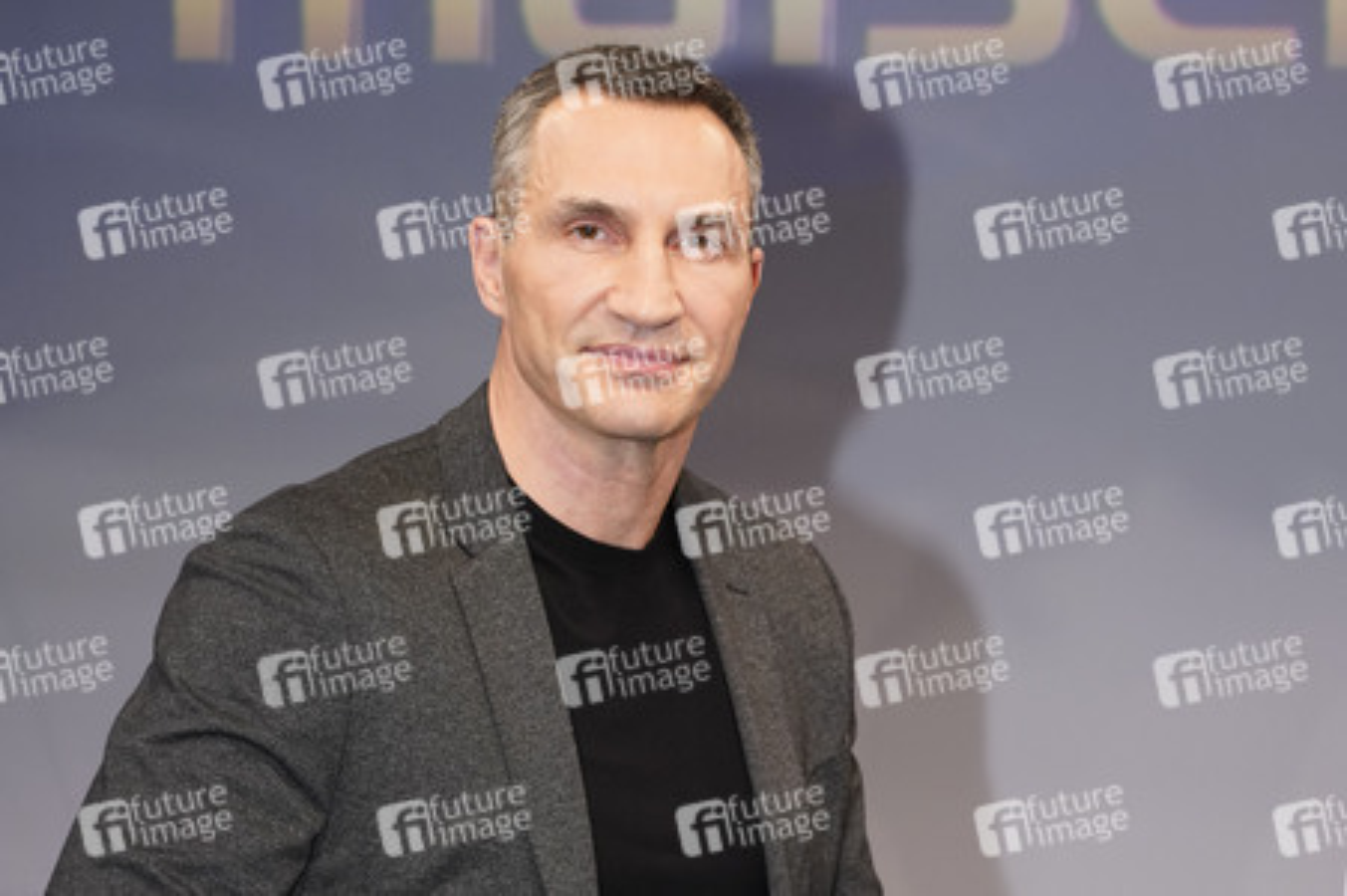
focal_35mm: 59
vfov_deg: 23.0
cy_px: 448
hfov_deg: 34.0
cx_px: 674
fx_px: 2206
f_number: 5.6
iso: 2000
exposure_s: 1/125
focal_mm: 59
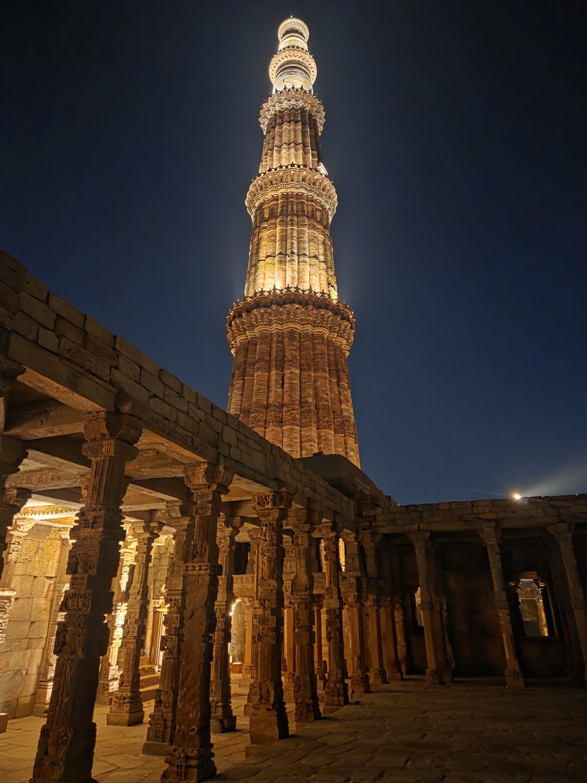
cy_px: 392
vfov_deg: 73.9
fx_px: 520
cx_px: 294
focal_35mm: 23
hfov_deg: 58.9
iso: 2500
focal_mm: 5.4
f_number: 1.8
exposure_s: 1/16.7
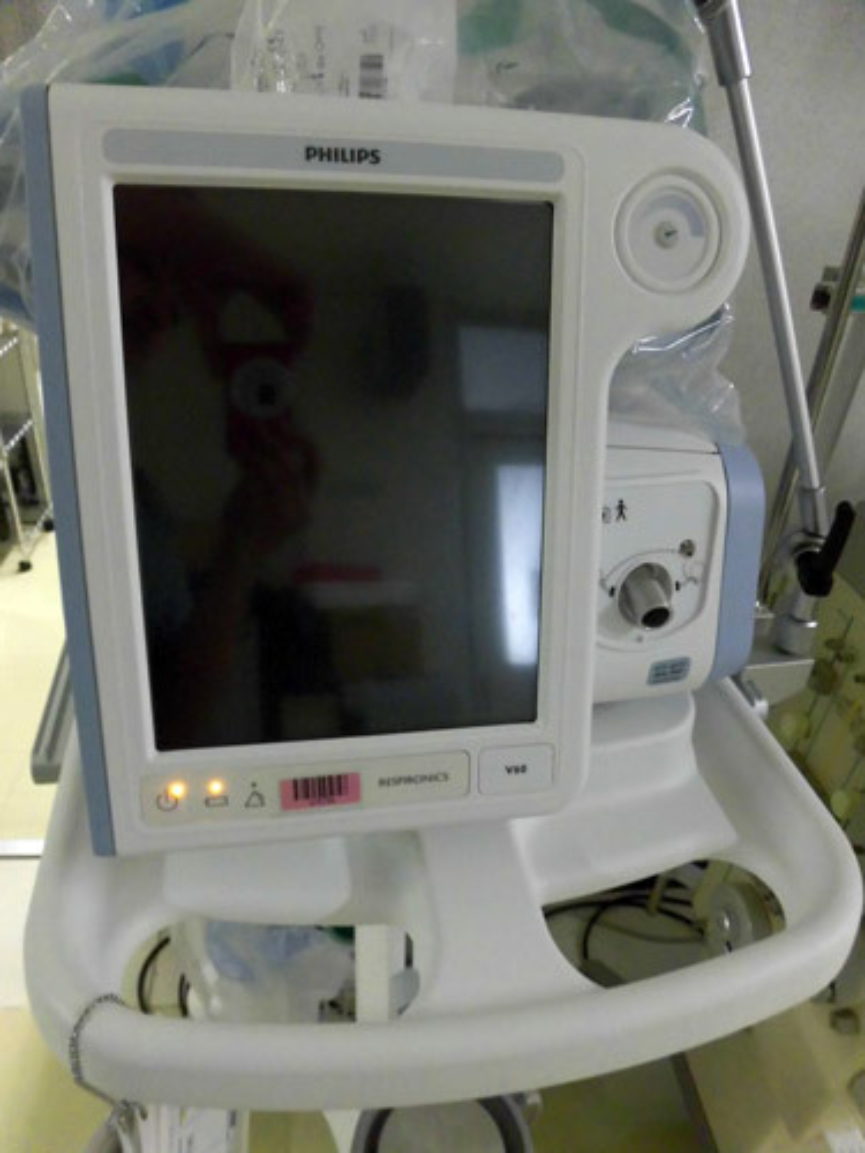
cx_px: 432
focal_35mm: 24
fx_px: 800
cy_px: 576
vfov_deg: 71.6
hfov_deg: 56.8
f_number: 3.1
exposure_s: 1/25
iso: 400
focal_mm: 4.3
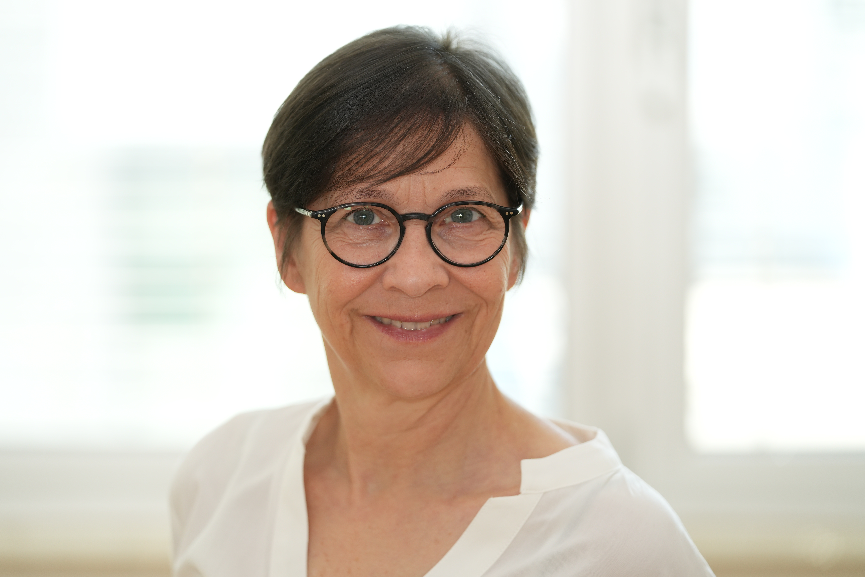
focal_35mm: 136
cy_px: 288
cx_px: 432
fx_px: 3268
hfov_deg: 15.1
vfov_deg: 10.1
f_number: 2.8
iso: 400
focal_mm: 136
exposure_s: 1/160
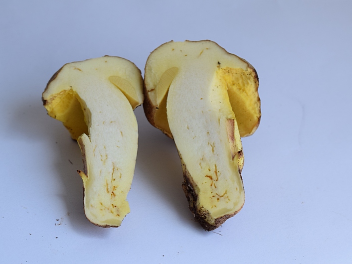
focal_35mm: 98
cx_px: 163
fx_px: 997
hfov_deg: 20.0
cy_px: 132
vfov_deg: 15.1
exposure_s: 1/250
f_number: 8
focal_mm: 60
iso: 400
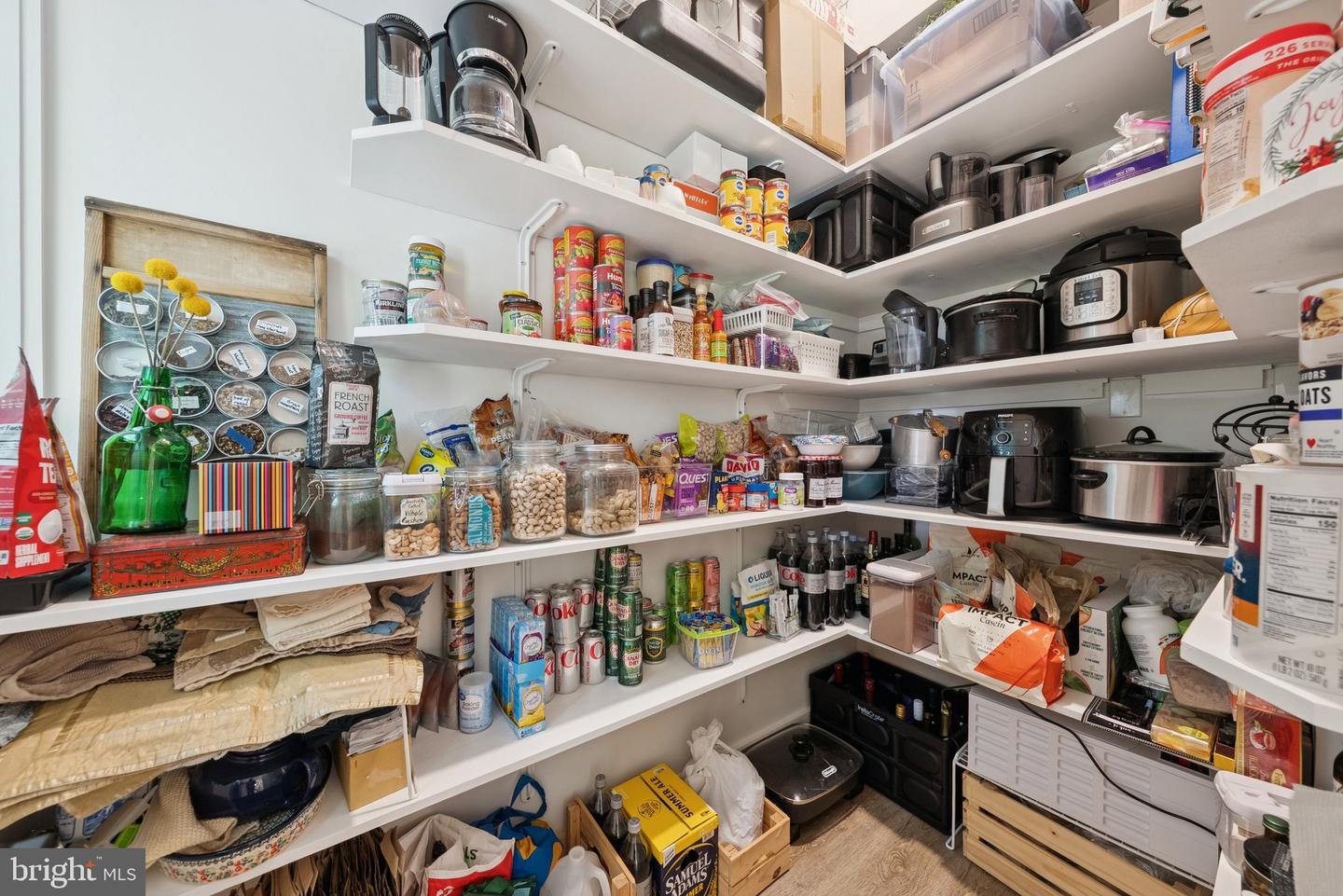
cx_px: 672
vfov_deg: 90.0
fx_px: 448
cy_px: 448
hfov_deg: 112.6
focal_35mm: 12
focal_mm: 12
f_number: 7.1
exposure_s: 1/6
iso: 640
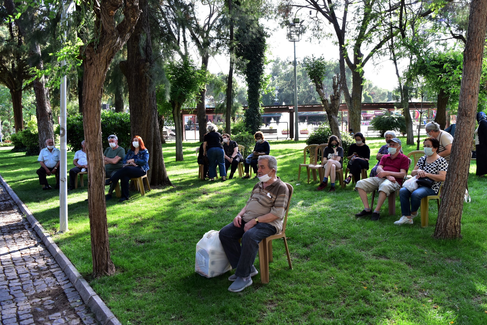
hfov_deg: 63.6
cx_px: 244
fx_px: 392
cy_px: 162
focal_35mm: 29
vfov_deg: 45.0
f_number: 4.5
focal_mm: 29
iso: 200
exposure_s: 1/160
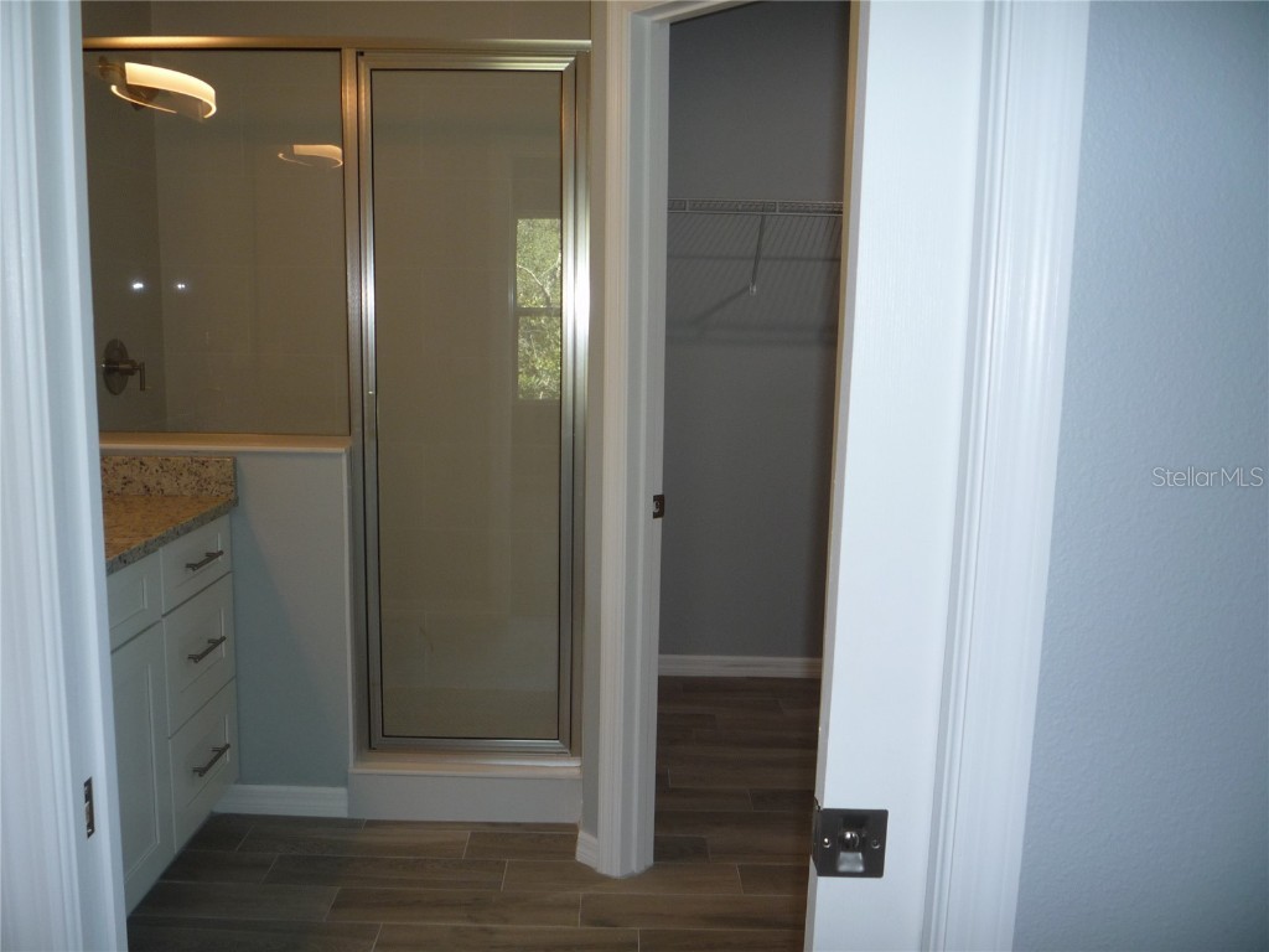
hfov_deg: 60.0
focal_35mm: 30
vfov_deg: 46.8
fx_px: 1100
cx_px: 634
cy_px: 476
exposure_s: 1/30
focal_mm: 5.2
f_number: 3.3
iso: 100
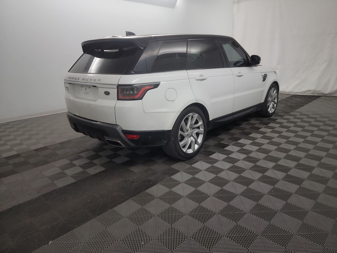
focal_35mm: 24
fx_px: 234
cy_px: 126
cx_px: 168
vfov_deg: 56.8
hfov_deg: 71.6
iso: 925
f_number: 1.8
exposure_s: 1/14
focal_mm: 6.7
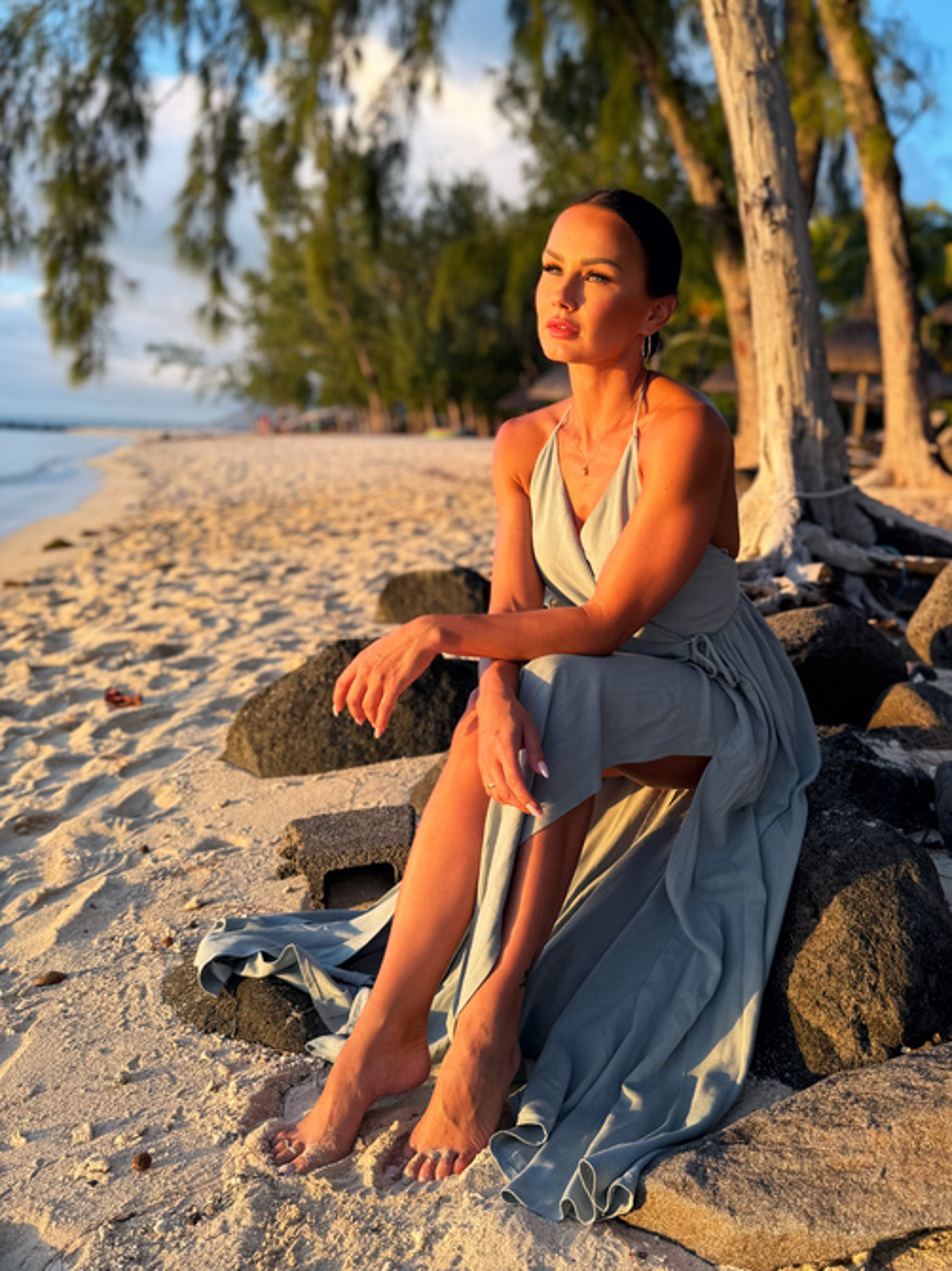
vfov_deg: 71.6
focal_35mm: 24
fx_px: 881
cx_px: 476
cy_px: 636
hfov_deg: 56.8
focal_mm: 6.76
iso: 80
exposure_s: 1/297
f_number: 1.78
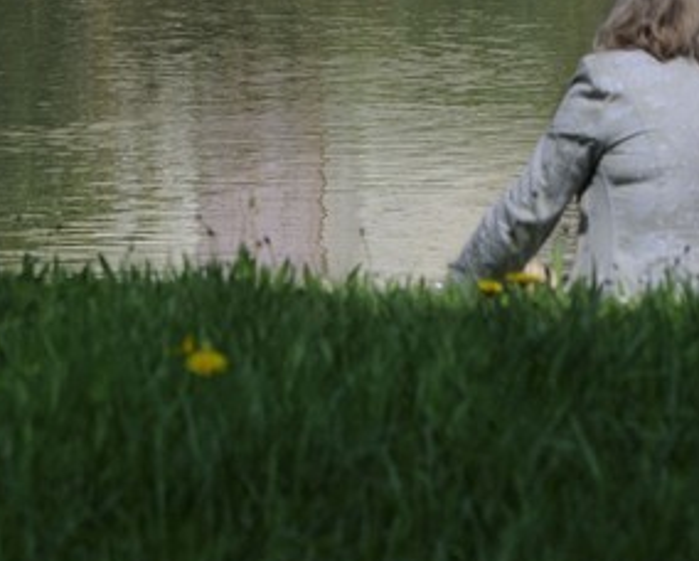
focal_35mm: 871
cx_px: 254
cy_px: -1056
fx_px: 18044
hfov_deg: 2.2
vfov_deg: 1.8
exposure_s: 1/125
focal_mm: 165
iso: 100
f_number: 11
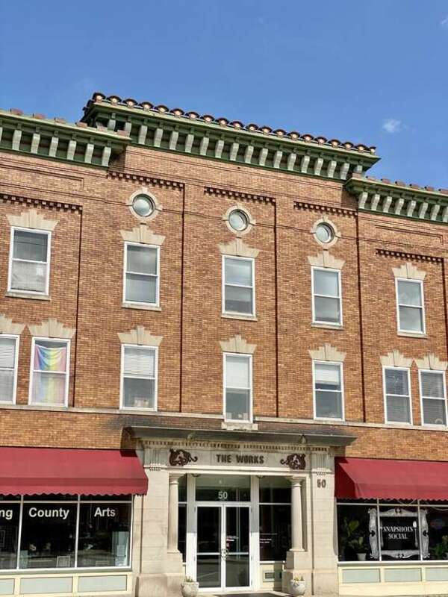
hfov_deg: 28.0
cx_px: 224
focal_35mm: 52
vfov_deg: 36.8
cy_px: 298
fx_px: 897
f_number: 2
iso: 20
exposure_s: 1/2179
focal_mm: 6
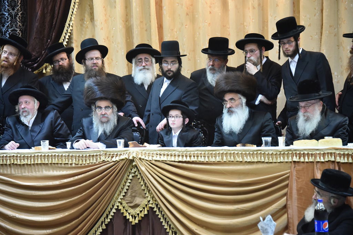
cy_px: 118
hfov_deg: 15.2
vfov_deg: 10.2
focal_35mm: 135
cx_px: 176
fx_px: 1324
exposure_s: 1/125
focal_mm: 135
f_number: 5.6
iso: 6400
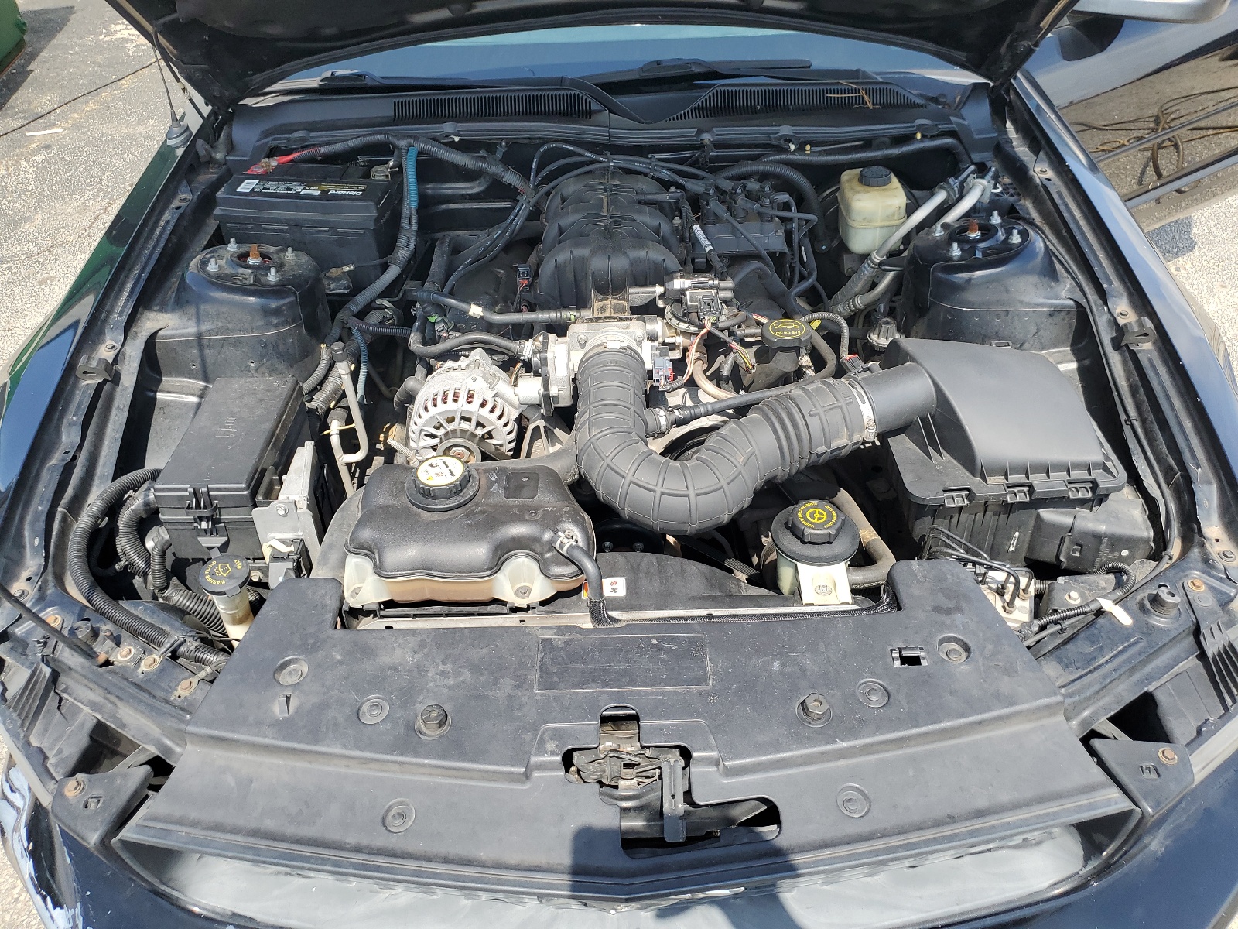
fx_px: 930
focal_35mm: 26
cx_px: 619
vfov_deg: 53.1
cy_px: 464
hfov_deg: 67.3
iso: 50
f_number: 1.5
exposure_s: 1/909
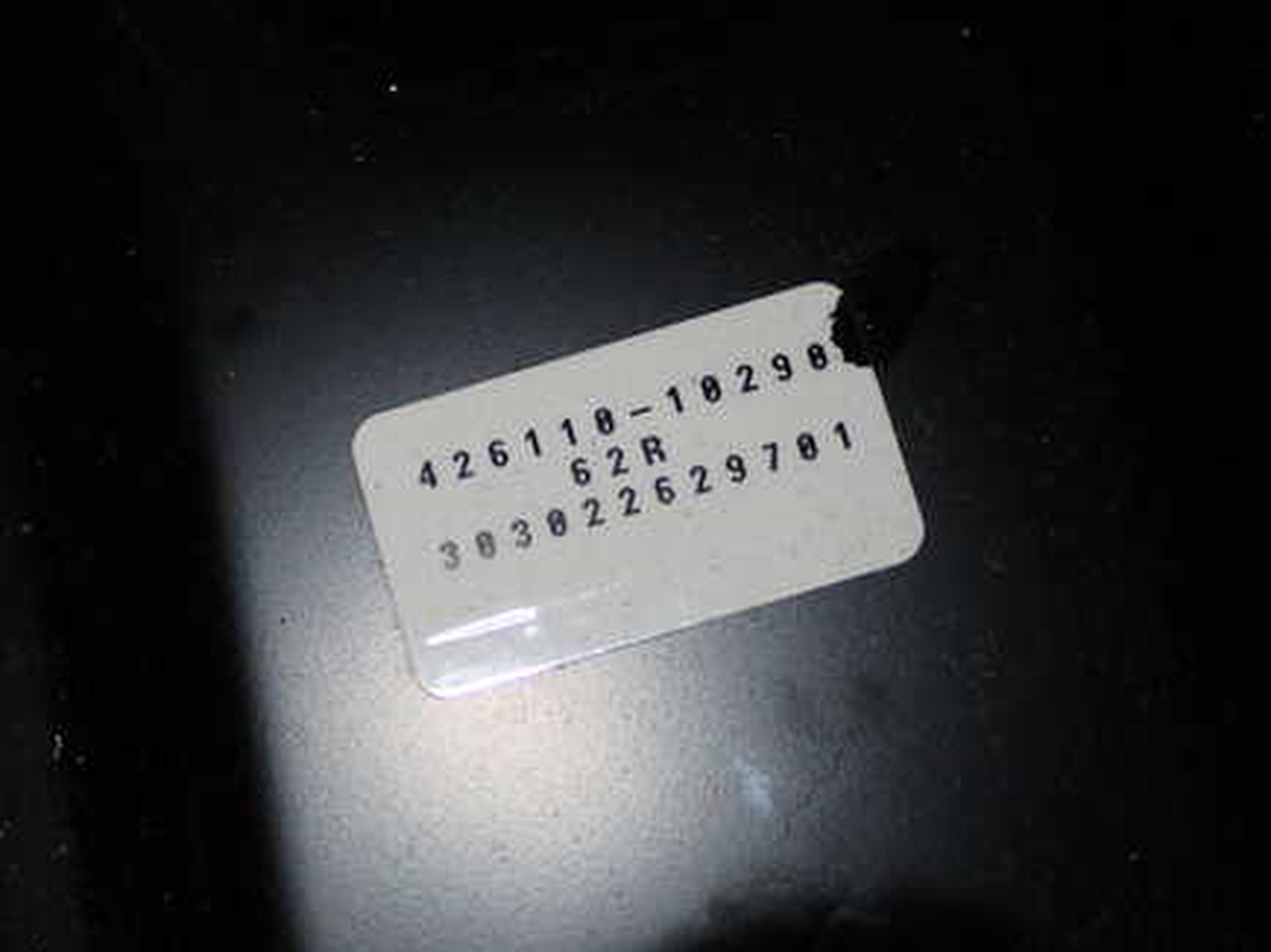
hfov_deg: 29.8
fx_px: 2385
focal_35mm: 65
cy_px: 398
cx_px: 644
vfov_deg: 22.5
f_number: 9
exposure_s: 1/50
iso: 200
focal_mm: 8.4
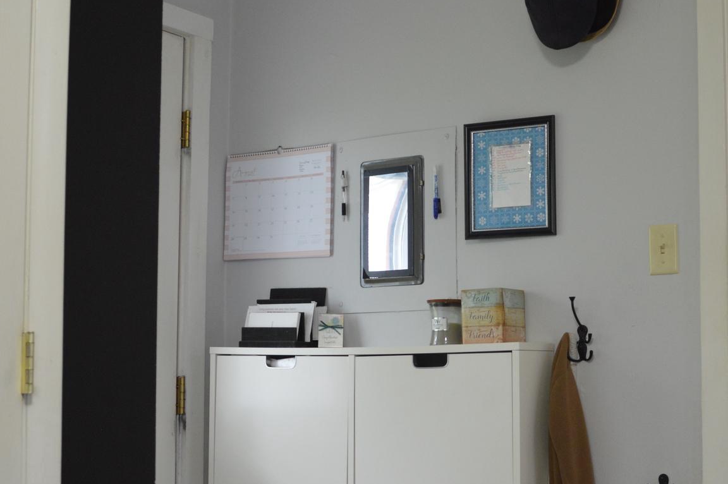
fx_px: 970
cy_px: 311
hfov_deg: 40.9
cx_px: 445
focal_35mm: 48
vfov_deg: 27.9
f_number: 3.5
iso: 640
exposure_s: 1/15
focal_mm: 18
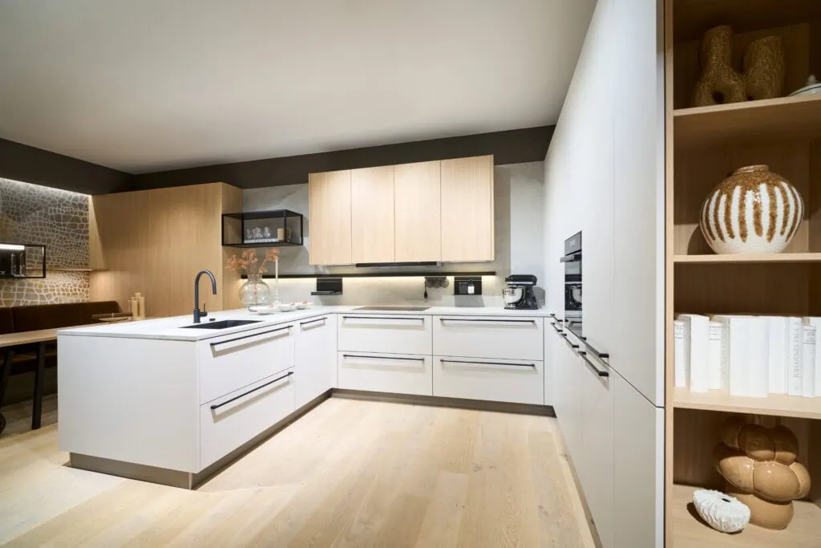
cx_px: 410
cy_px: 274
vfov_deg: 77.3
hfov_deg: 100.4
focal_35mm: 15
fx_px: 342
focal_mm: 15
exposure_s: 1/3.33
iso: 160
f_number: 8
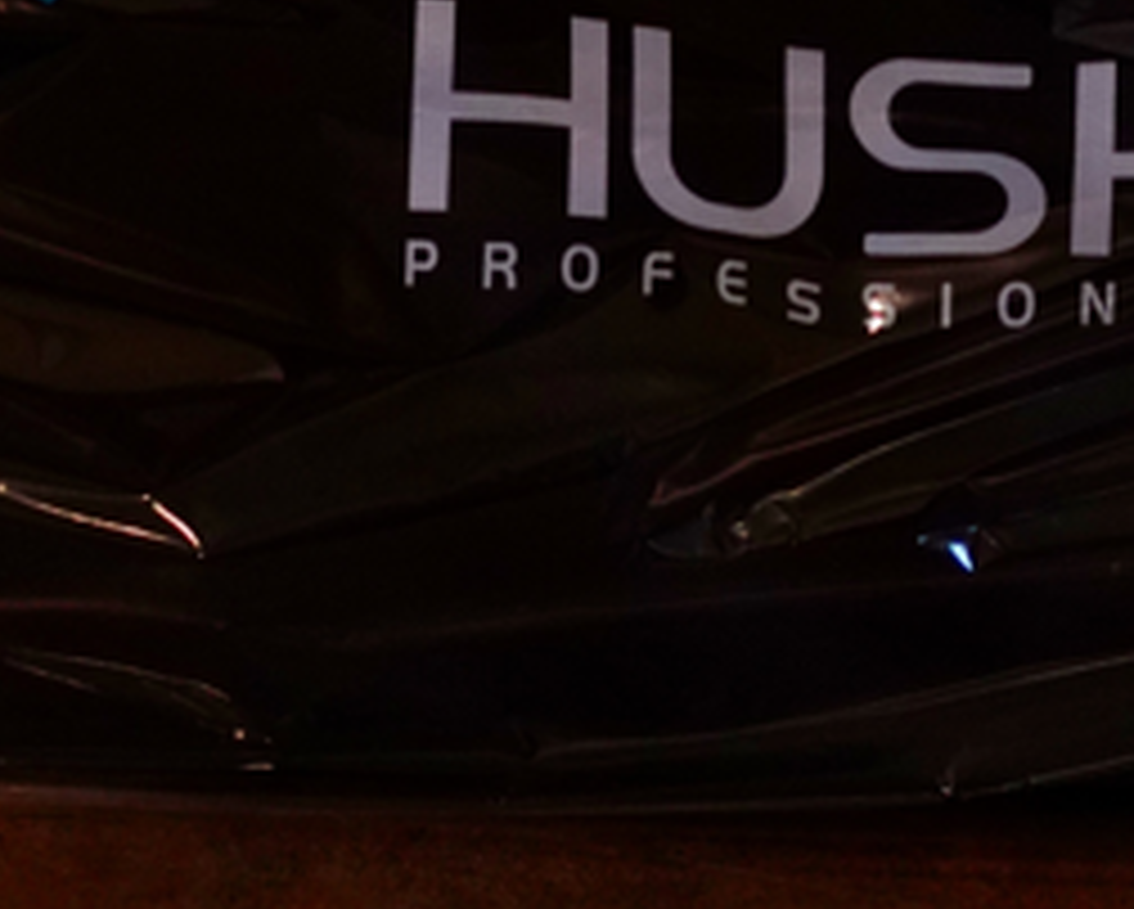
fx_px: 5911
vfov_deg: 7.8
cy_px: -1701
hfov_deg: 10.9
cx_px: 873
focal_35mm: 176
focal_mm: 35
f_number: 2
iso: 1600
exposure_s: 1/160
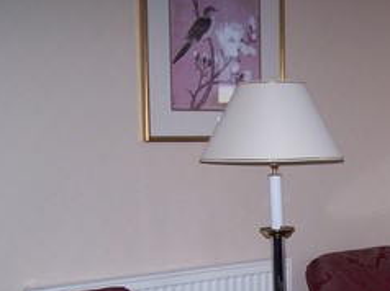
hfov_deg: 26.1
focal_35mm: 72
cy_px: 247
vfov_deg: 20.1
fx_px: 810
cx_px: 361
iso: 140
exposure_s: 1/60
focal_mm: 6.3
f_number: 2.8
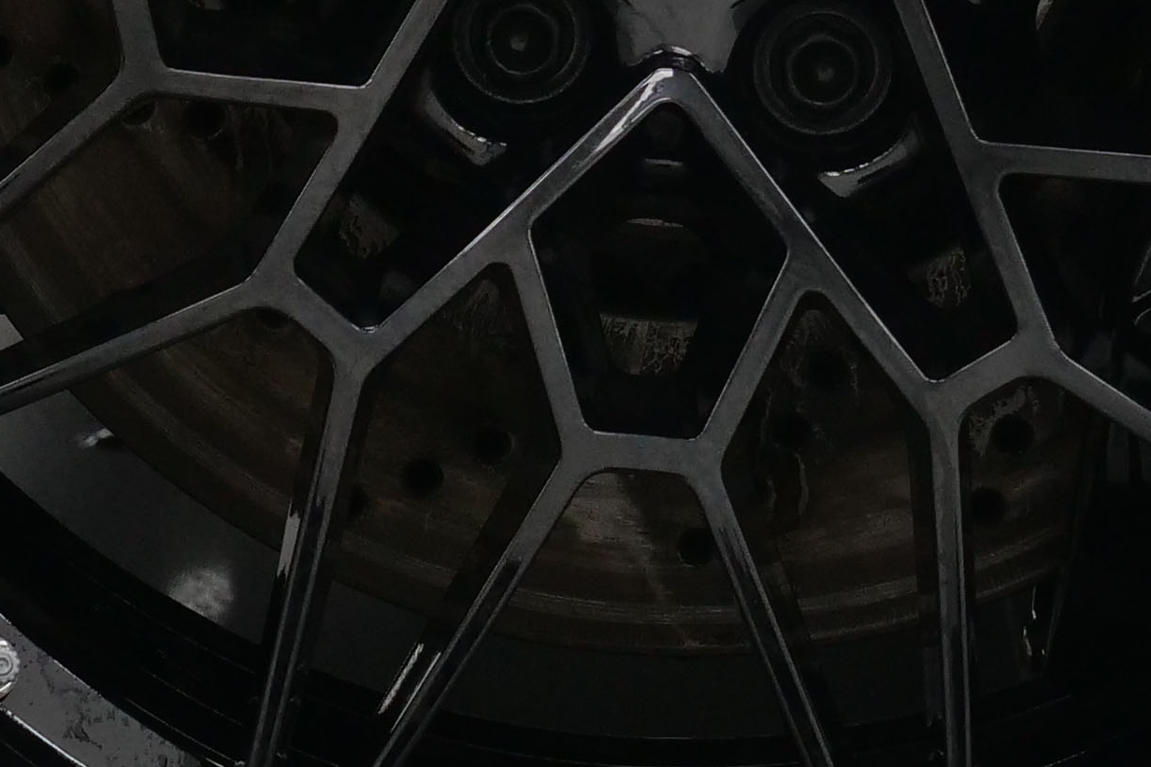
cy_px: -210
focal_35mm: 254
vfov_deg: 5.4
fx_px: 8121
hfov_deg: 8.1
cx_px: 645
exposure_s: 1/200
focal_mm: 29
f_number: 4
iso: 800
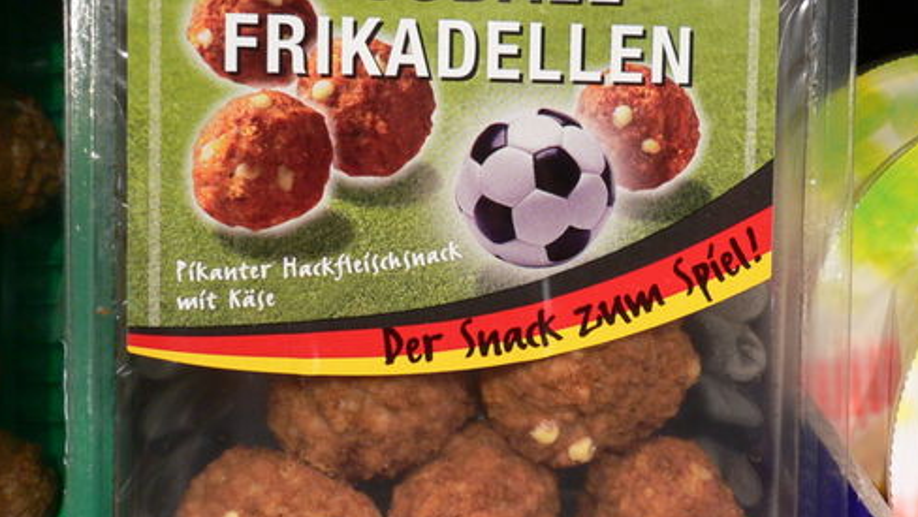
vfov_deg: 23.9
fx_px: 1218
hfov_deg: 41.3
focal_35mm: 50
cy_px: 209
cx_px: 493
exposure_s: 1/25
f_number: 2.8
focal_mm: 5.8
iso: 100
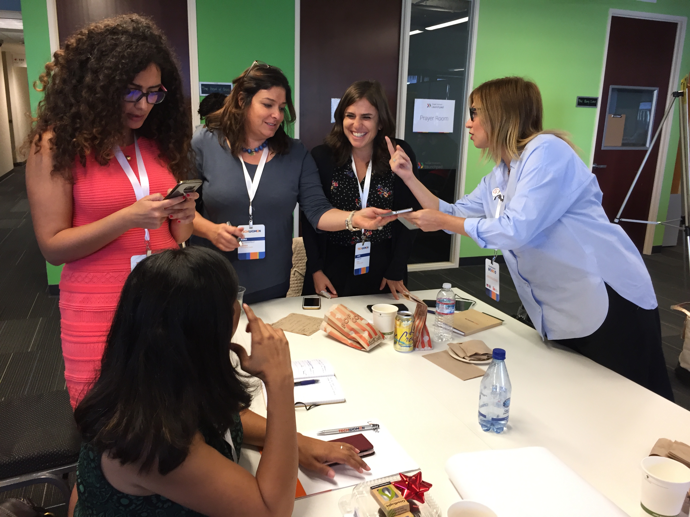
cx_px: 345
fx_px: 578
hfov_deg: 61.7
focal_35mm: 29
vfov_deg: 48.2
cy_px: 258
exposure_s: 1/30
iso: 80
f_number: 2.2
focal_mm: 4.15
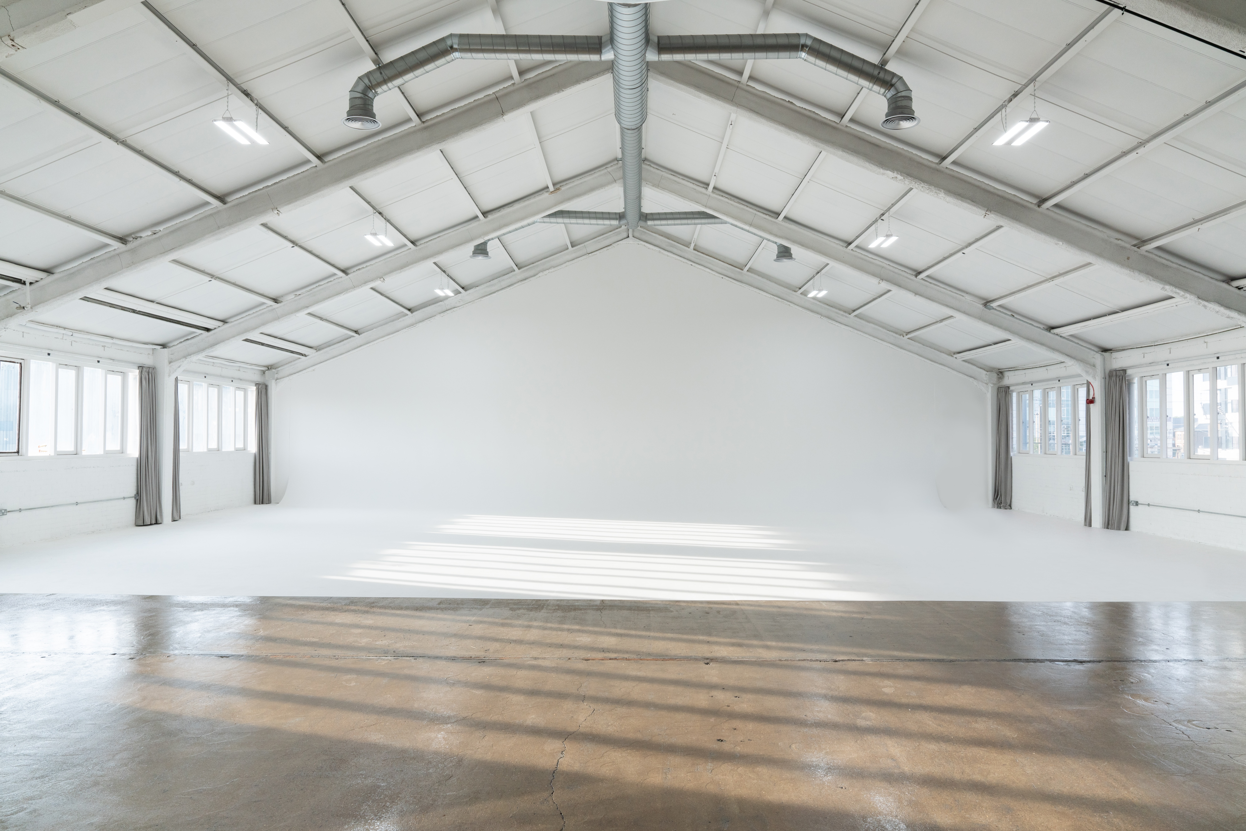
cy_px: 416
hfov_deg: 73.7
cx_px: 623
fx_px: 831
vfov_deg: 53.2
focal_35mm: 24
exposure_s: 1/80
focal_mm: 24
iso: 200
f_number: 11
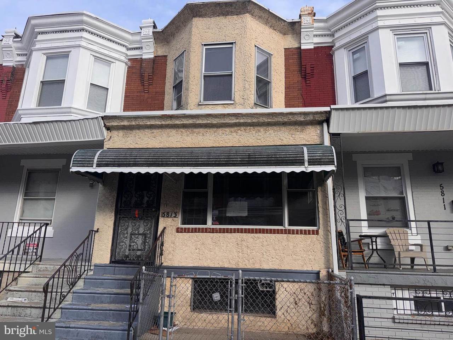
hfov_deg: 71.6
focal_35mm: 24
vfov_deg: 56.8
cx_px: 226
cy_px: 170
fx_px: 314
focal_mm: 6.76
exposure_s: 1/4950
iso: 50
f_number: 1.78
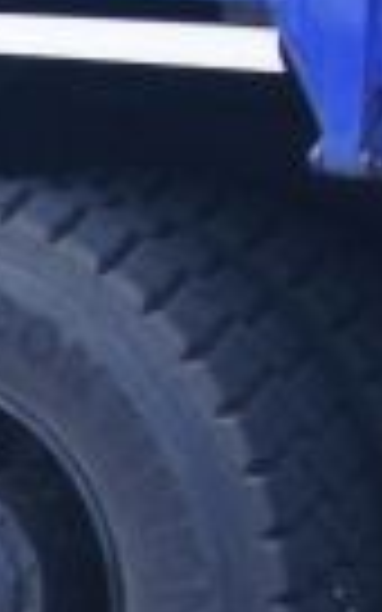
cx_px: -827
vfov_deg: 10.6
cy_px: 32
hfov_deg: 6.1
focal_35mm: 197
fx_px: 3281
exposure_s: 1/50
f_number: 5.6
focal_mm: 22
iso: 100
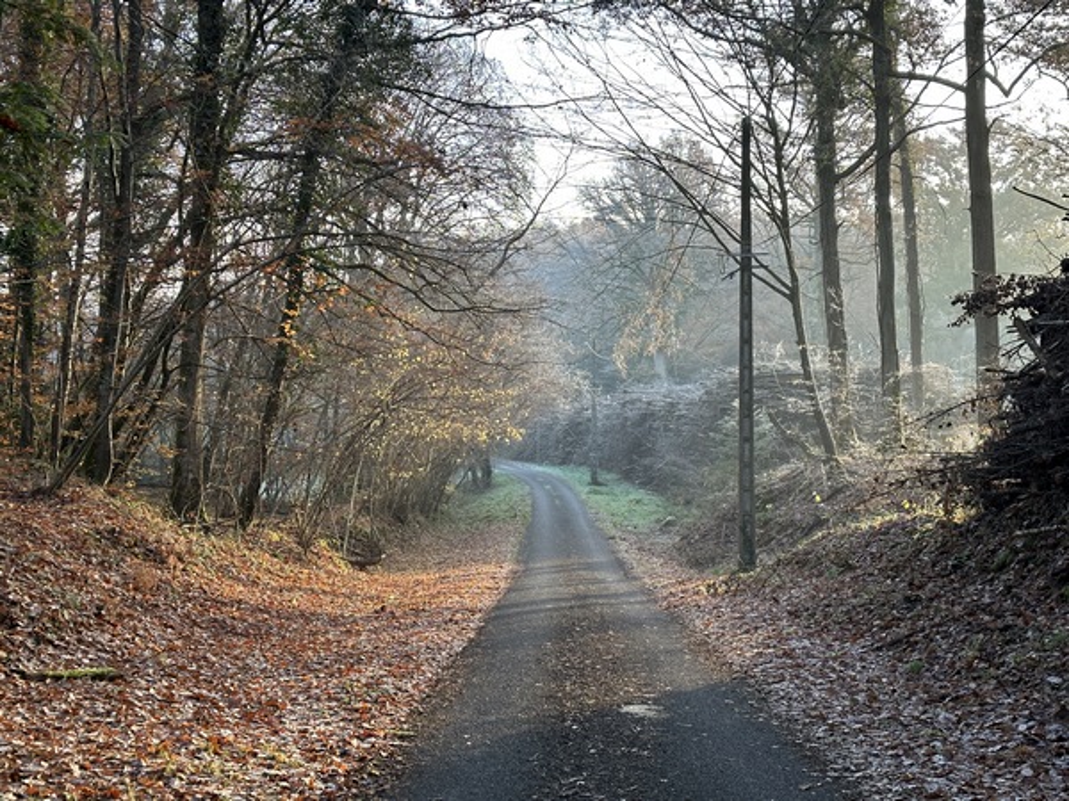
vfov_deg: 30.3
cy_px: 400
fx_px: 1482
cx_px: 534
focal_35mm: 48
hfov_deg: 39.7
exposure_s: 1/173
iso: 64
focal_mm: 6.86
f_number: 1.78
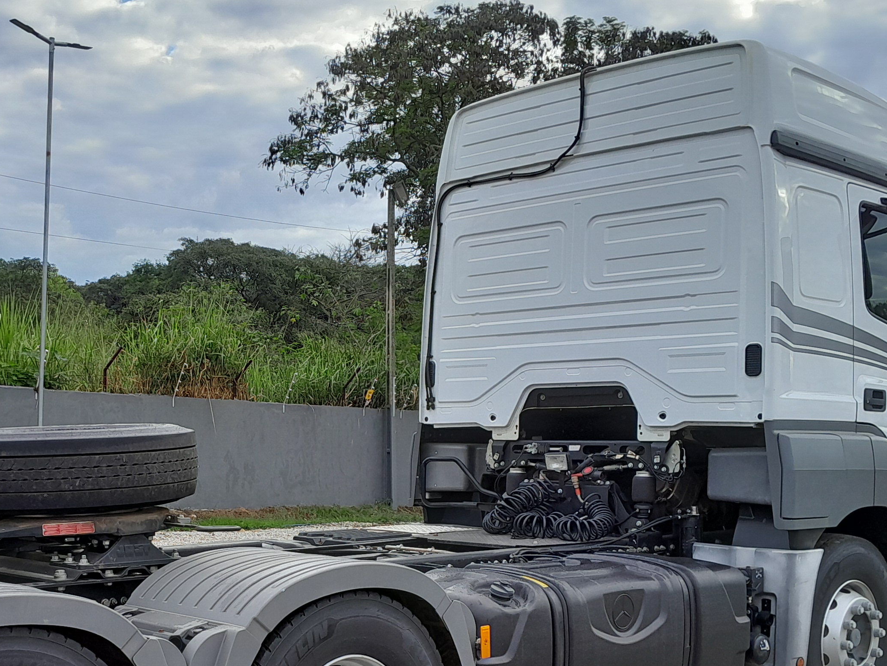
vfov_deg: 28.1
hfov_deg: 36.9
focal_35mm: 51
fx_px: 1307
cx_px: 257
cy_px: 516
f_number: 1.8
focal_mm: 3.98
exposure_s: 1/149
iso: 40
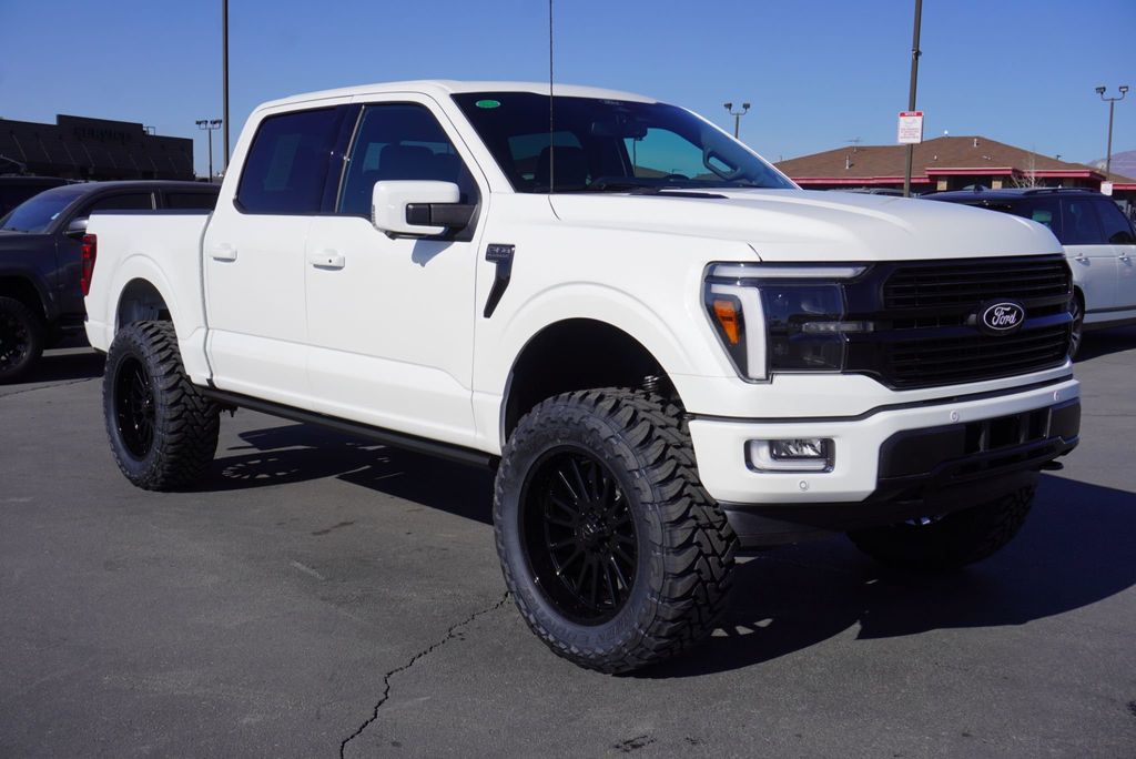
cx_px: 568
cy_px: 380
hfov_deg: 49.5
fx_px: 1231
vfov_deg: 34.3
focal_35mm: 39
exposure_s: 1/500
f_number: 8
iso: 100
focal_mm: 26
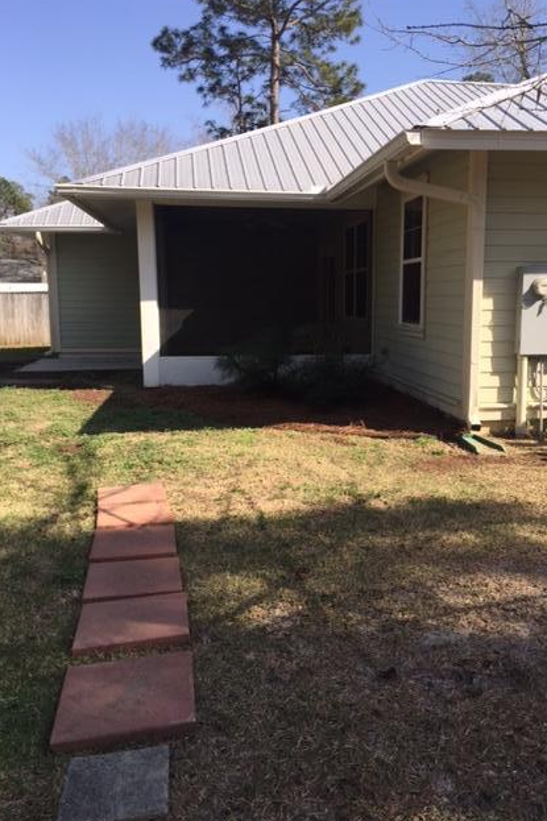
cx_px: 304
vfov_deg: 60.3
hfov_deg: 42.2
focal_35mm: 31
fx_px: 707
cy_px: 405
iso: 32
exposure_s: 1/1522
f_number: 2.2
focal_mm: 4.15
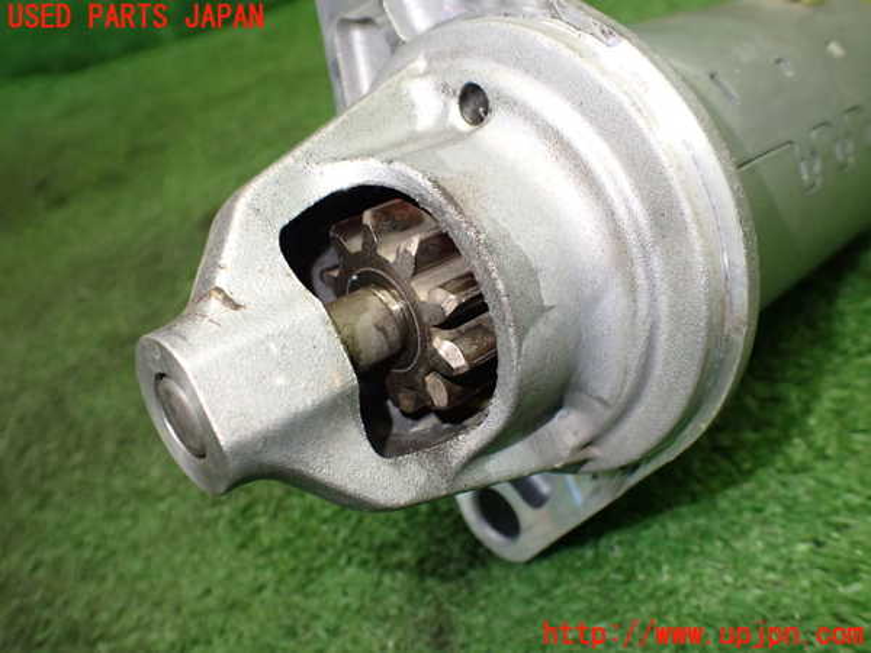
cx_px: 436
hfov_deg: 60.0
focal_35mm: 30
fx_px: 755
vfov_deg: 46.8
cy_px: 326
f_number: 2.3
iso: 640
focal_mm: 5.4
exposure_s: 1/125
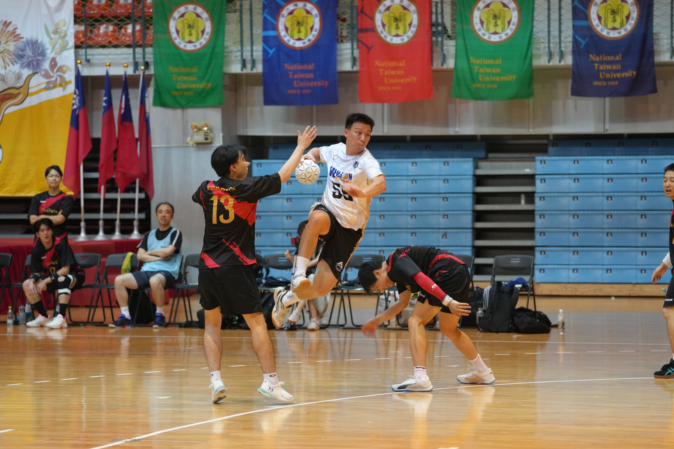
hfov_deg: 15.0
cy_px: 224
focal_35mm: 137
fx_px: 2565
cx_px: 337
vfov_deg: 10.0
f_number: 4
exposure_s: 1/320
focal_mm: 137
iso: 3200
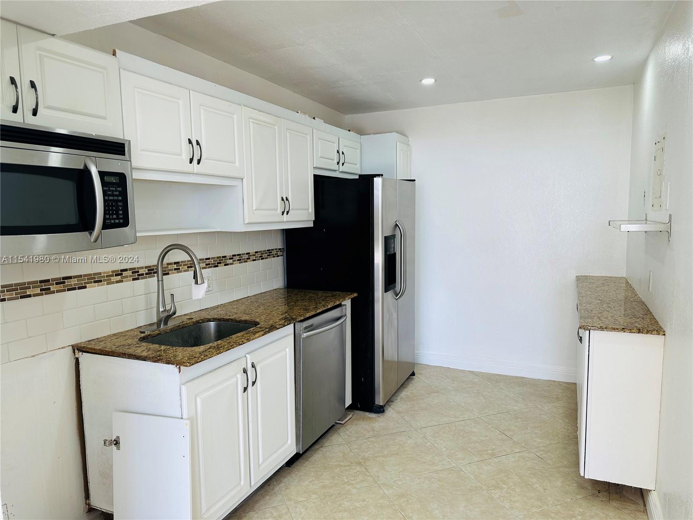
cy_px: 260
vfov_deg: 56.8
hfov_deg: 71.6
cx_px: 346
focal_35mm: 24
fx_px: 480
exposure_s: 1/133
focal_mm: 6.86
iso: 64
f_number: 1.78
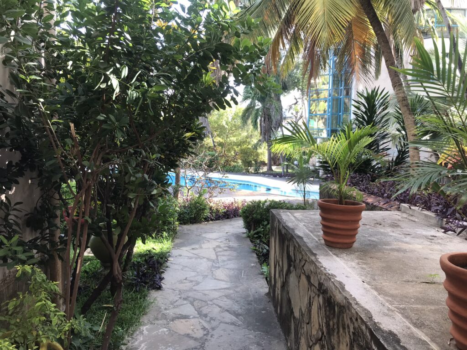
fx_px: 378
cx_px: 234
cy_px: 175
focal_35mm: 28
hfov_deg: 63.4
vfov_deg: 49.7
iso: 20
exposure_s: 1/107
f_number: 1.8
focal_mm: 3.99
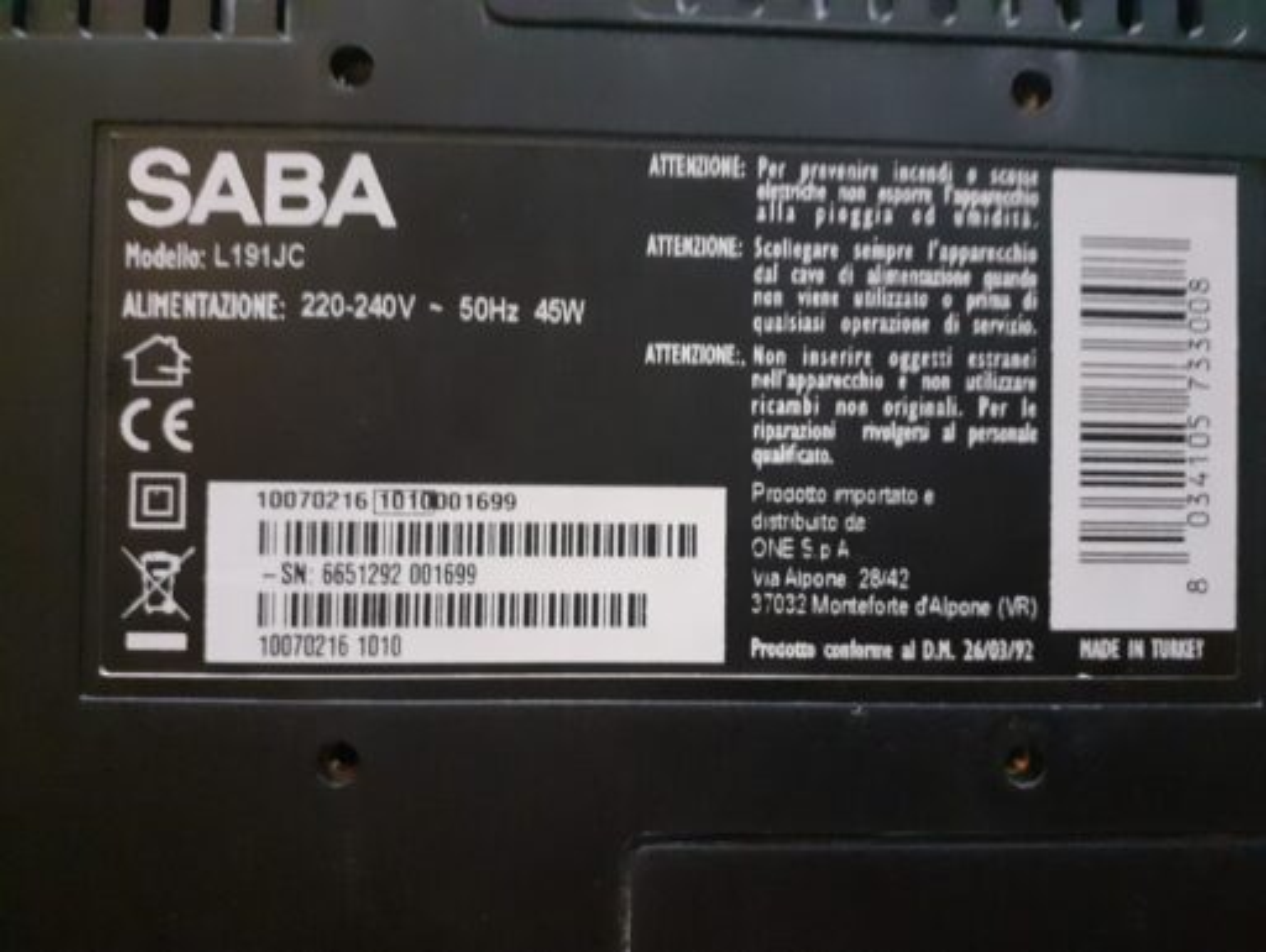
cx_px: 633
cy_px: 476
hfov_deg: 65.3
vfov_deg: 51.4
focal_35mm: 27
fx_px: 988
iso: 1250
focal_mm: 3.6
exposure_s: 1/10
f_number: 1.9
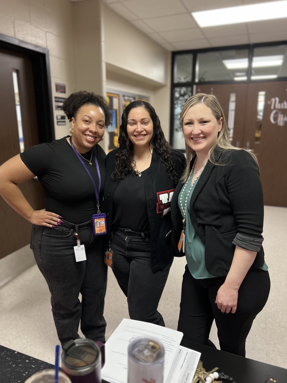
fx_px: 287
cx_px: 144
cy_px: 192
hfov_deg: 53.1
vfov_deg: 67.3
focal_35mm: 26
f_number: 1.5
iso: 125
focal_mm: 5.7
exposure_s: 1/60
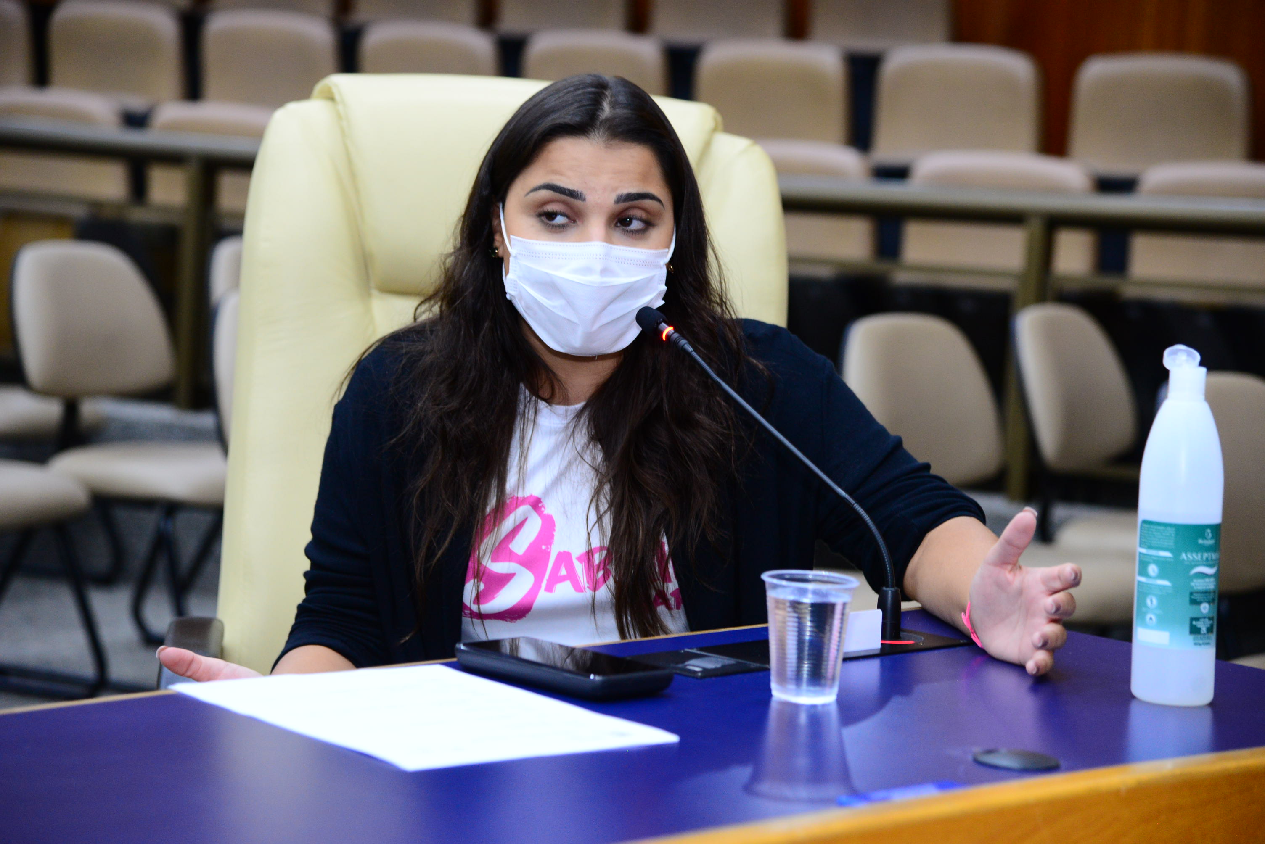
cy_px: 422
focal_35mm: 98
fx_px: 3445
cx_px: 632
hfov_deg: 20.8
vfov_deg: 14.0
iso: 2000
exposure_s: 1/60
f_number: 4.5
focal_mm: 98
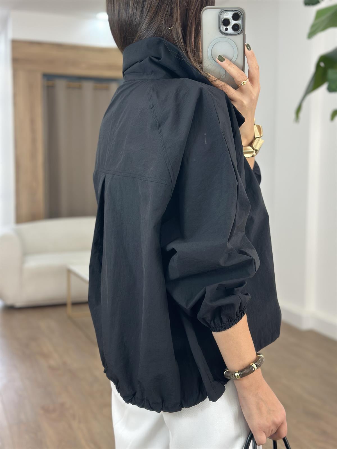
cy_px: 224
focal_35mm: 48
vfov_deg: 39.7
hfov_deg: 30.3
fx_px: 623
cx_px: 168
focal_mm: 6.86
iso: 64
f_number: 1.78
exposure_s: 1/130
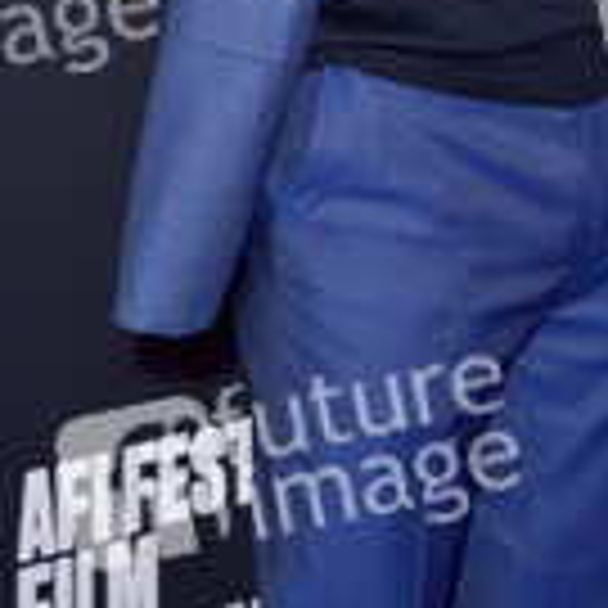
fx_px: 3915
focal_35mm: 197
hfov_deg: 8.9
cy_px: -212
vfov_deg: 8.7
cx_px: 421
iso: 500
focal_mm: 78
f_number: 6.3
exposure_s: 1/200
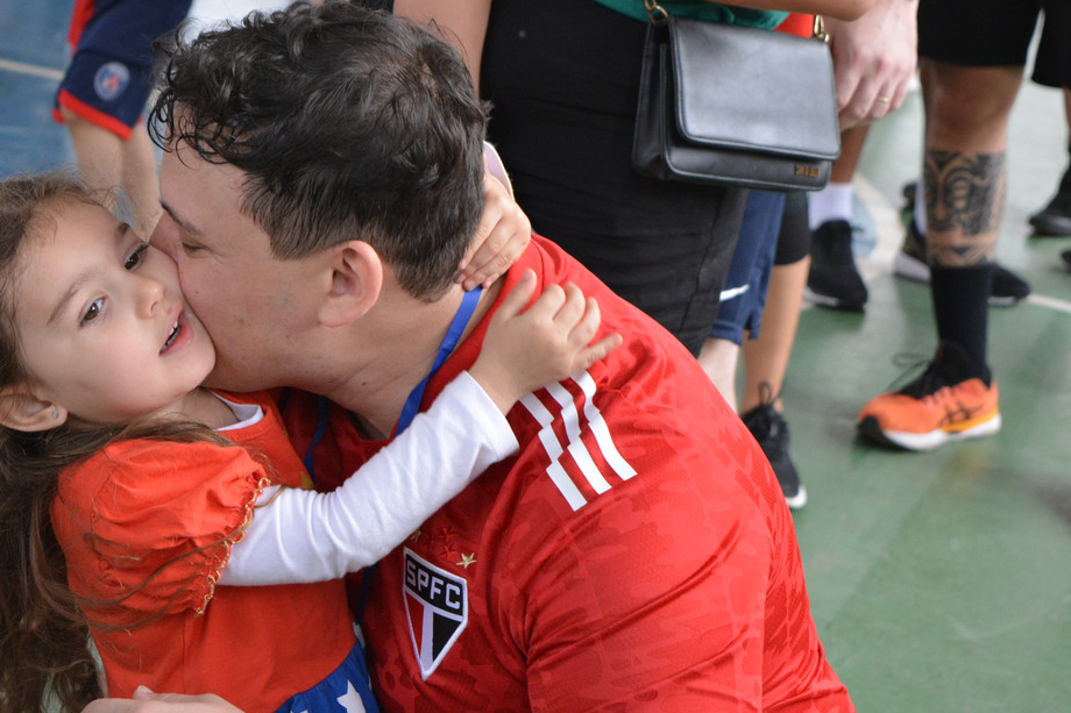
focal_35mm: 108
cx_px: 409
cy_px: 320
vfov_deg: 12.7
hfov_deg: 19.0
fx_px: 3202
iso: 1600
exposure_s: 1/400
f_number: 5.6
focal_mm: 55
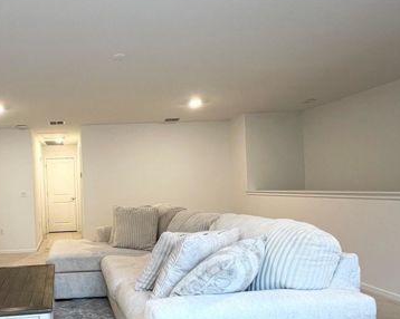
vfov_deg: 56.4
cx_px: 82
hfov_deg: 62.6
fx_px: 296
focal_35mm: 25
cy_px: 188
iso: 125
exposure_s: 1/60
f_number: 1.8
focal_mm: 1.57
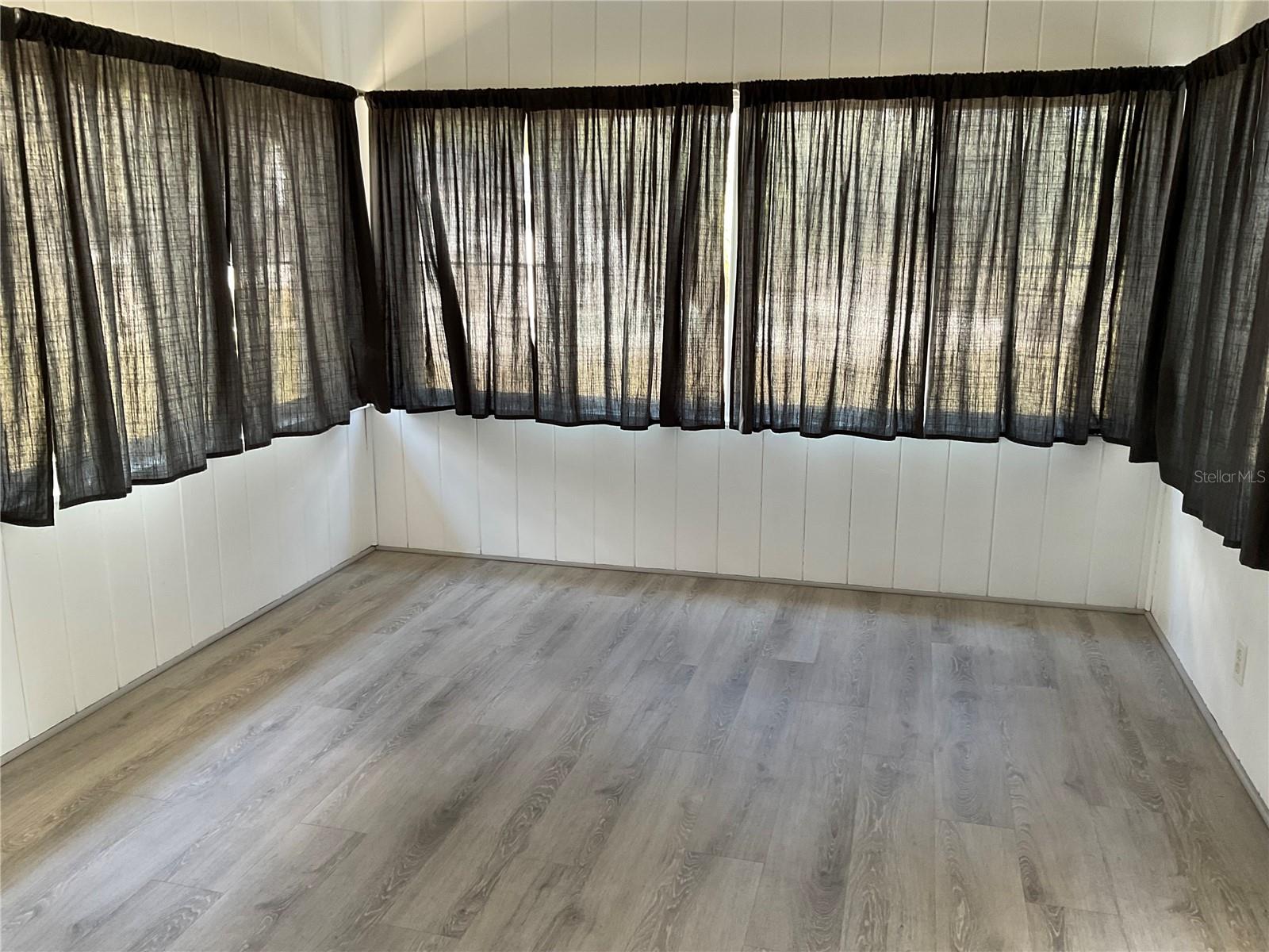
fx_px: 1063
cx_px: 634
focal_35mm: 29
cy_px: 476
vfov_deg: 48.2
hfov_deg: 61.7
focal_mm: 3
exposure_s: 1/60
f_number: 1.8
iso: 50
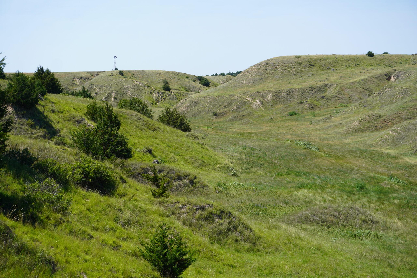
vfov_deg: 24.4
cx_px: 208
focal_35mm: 56
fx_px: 643
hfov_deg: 35.9
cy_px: 139
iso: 100
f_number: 5.6
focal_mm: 37
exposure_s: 1/500
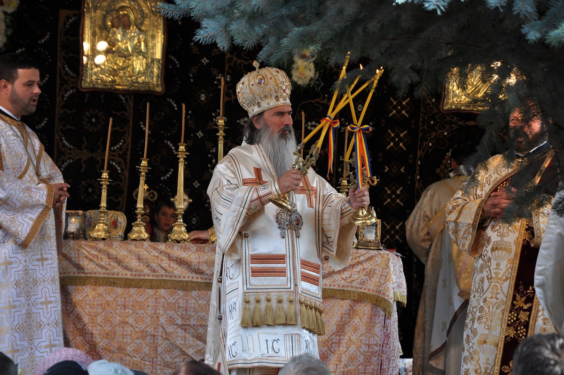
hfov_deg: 13.1
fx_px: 2464
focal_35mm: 158
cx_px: 282
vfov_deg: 8.7
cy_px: 188
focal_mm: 105
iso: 200
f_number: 6.3
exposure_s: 1/200
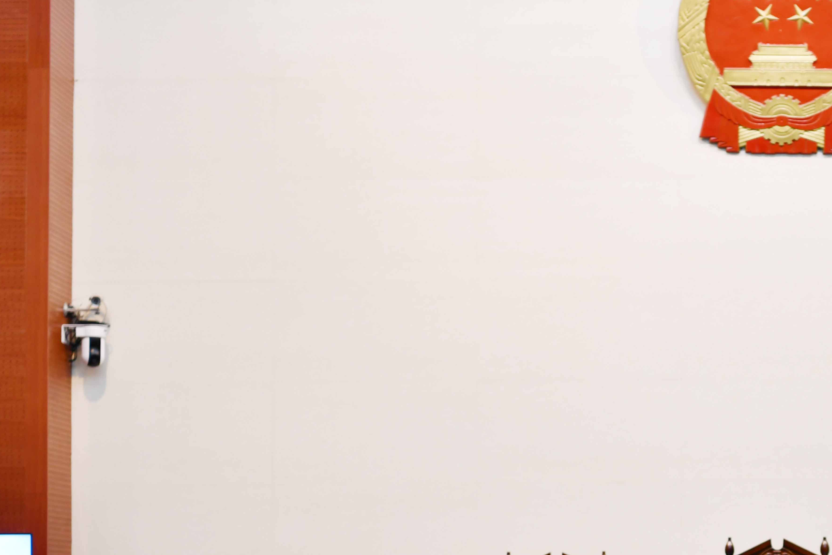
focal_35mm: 107
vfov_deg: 12.7
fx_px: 2473
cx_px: 782
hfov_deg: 18.7
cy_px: 542
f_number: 3.2
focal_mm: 46
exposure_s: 1/40
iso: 200
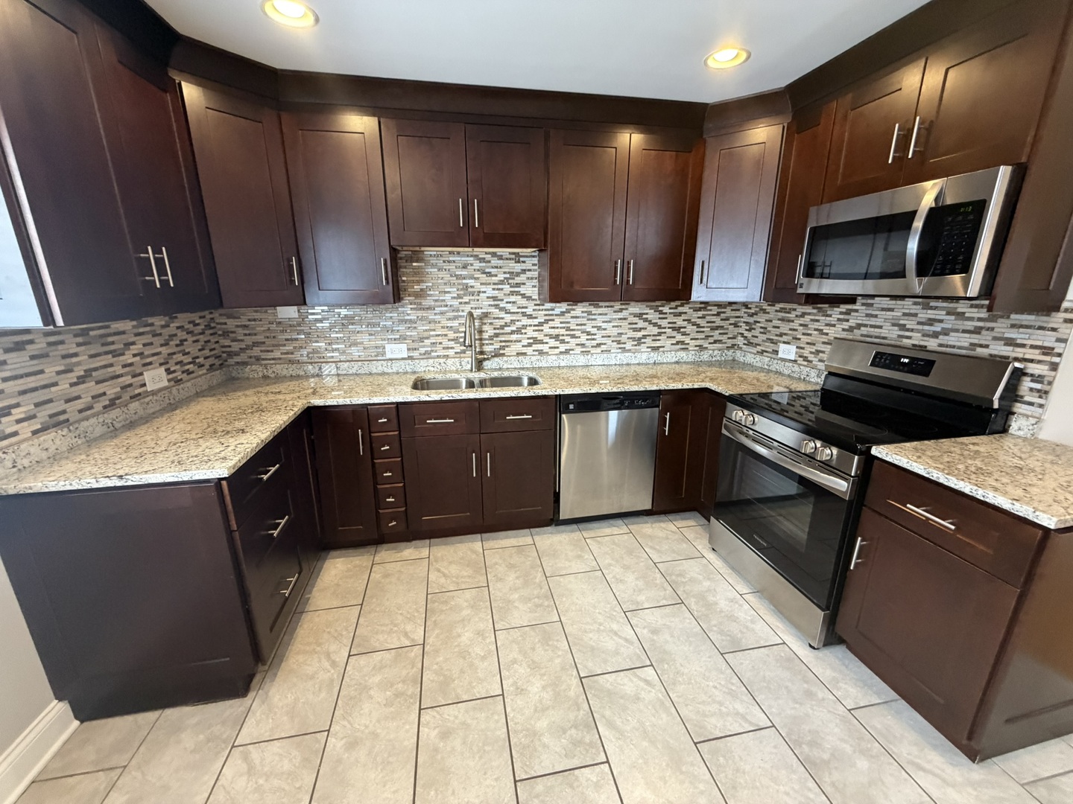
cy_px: 402
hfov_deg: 102.1
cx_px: 536
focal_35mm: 14
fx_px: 434
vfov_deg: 85.7
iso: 400
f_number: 2.2
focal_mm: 2.22
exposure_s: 1/60
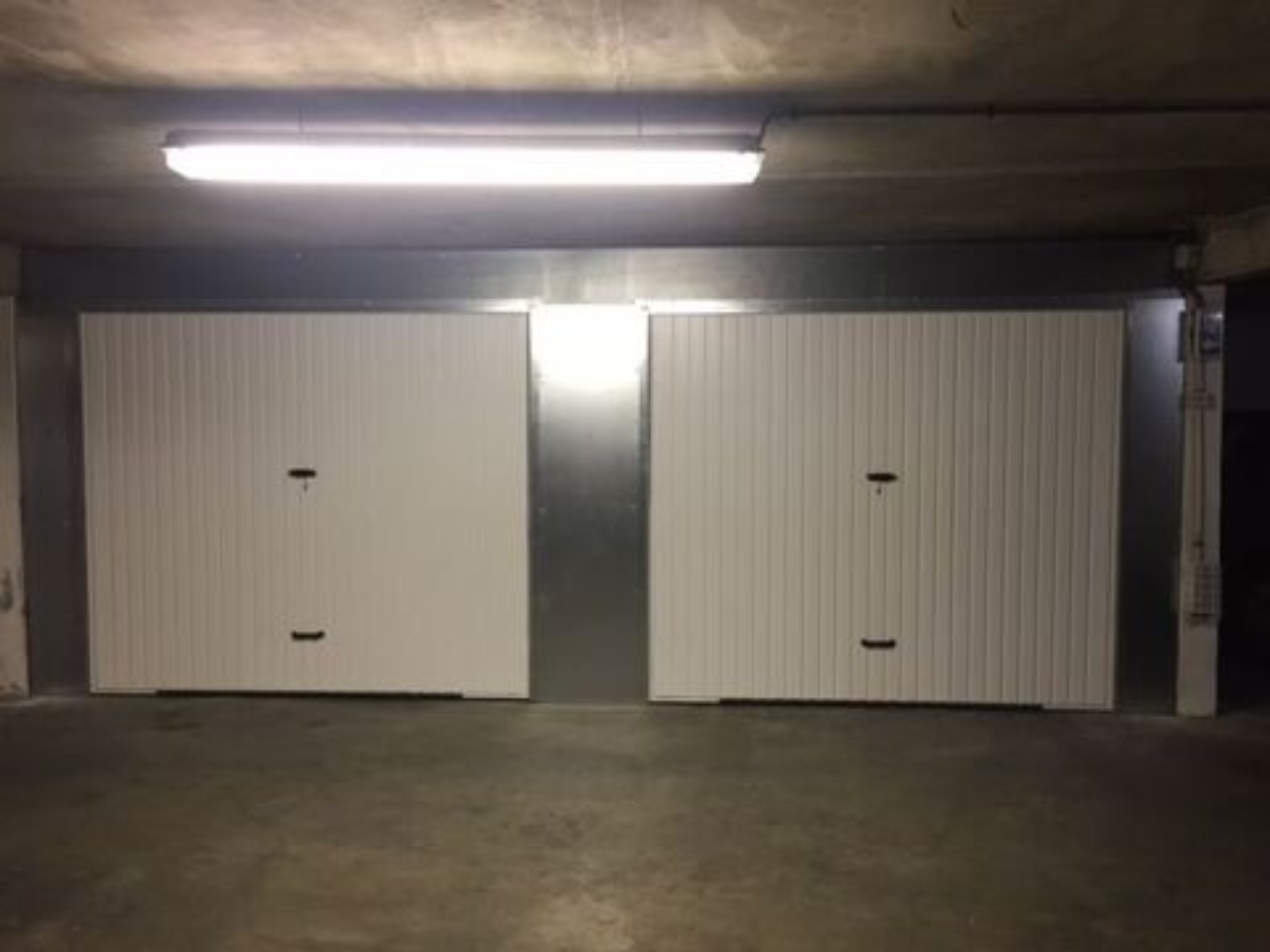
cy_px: 476
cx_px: 635
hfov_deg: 61.7
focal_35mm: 29
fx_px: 1064
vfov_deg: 48.2
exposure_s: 1/33
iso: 125
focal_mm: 4.15
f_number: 2.2
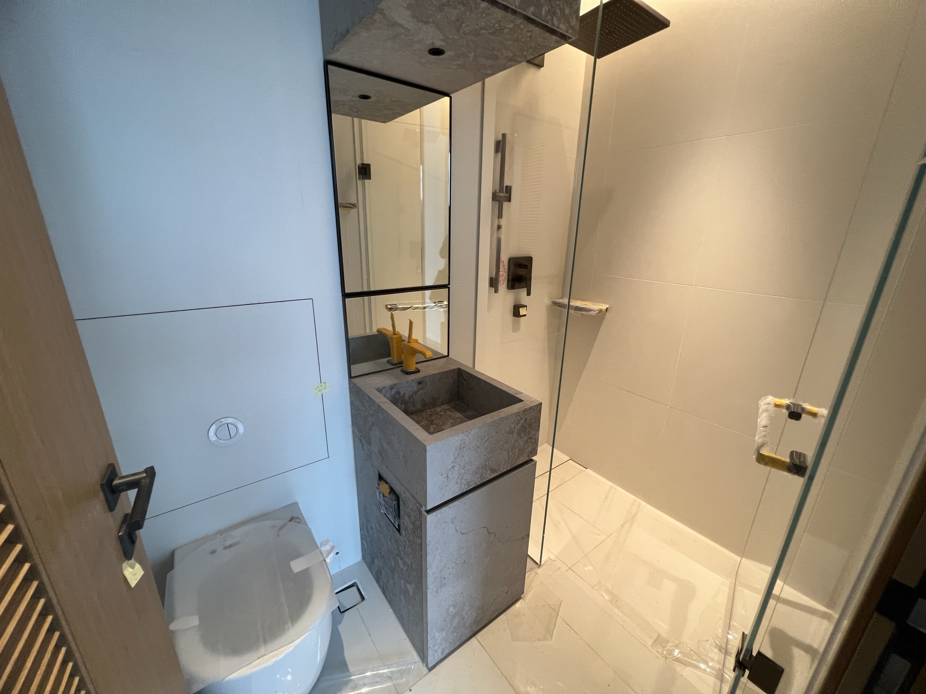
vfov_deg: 89.9
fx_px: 348
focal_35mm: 13
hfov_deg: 106.2
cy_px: 347
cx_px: 463
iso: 160
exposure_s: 1/100
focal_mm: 1.57
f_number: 1.8
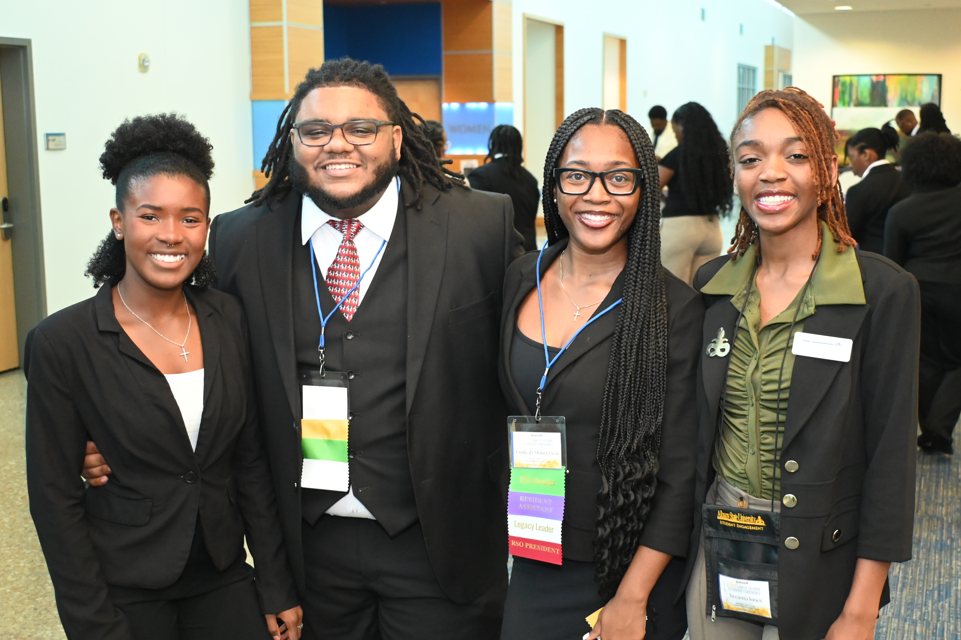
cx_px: 480
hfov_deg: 41.1
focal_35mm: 48
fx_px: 1281
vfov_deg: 28.1
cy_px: 320
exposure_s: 1/200
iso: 5600
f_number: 5.6
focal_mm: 32
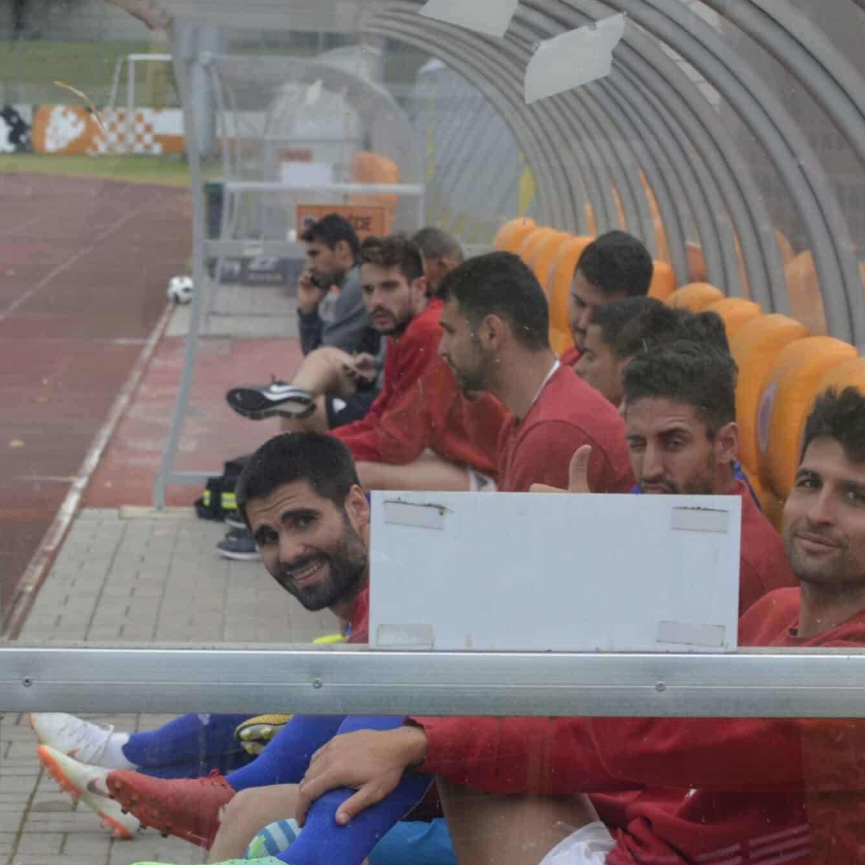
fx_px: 3015
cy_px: 432
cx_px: 506
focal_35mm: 107
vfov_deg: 16.3
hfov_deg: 16.3
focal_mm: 55
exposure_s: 1/160
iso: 200
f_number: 6.3
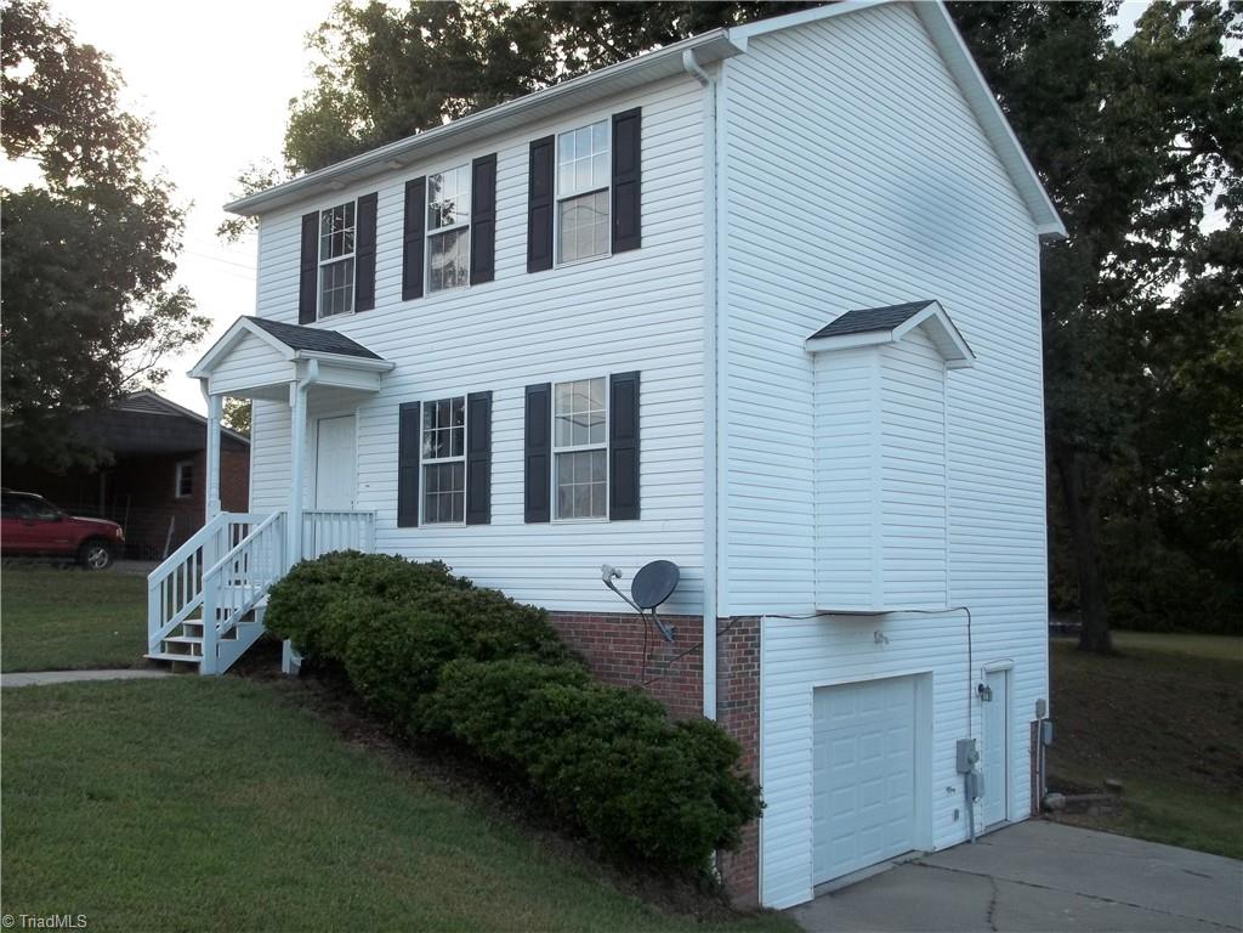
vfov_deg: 42.9
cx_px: 622
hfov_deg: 55.4
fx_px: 1185
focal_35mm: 33
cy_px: 466
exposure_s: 1/80
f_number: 3.3
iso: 64
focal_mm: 5.9
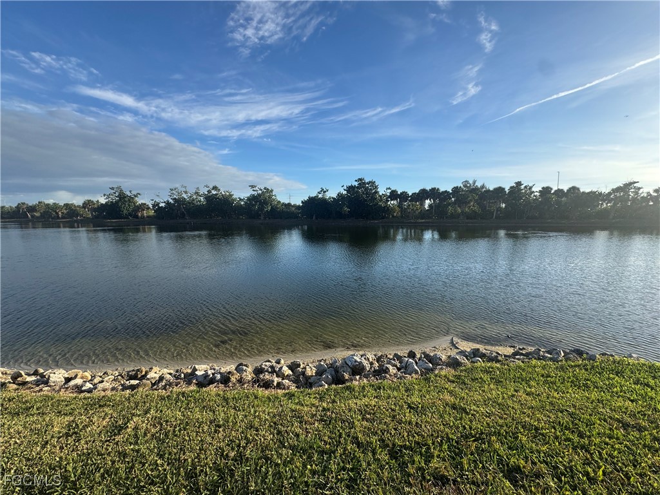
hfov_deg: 102.1
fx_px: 267
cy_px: 248
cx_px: 330
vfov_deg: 85.7
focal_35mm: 14
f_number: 2.2
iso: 40
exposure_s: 1/1256
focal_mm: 2.22
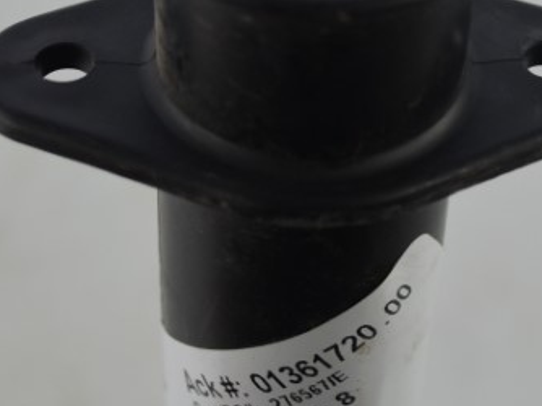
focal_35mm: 110
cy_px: 23
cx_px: 339
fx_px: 1721
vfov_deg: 13.3
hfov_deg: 17.9
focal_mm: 22
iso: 400
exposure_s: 1/80
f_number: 4.5
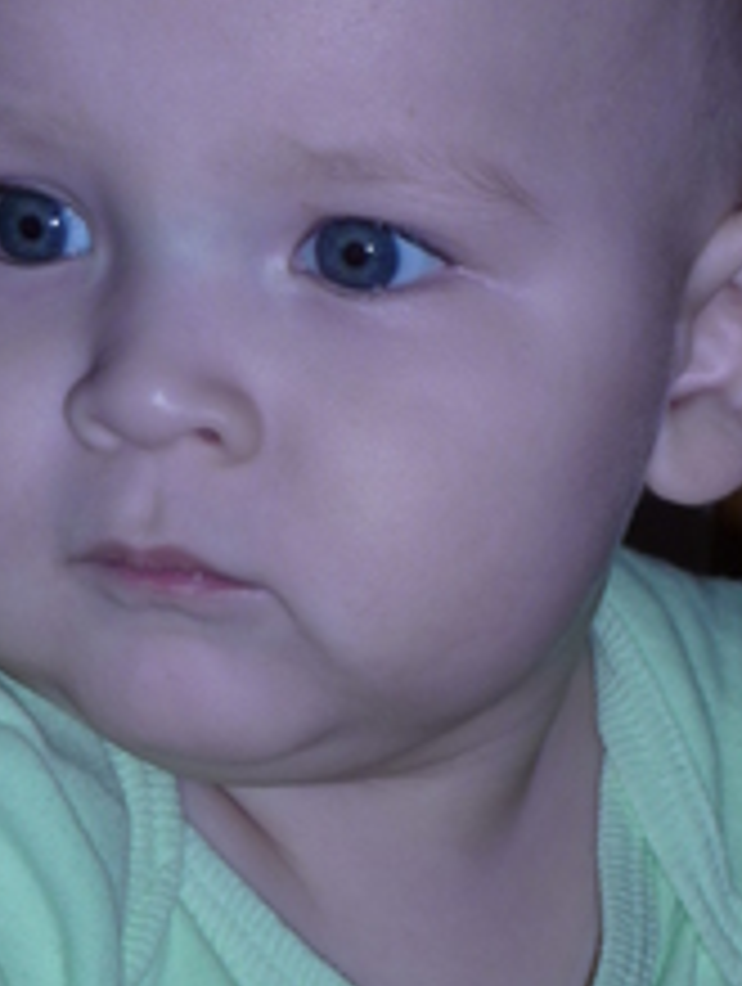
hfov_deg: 9.4
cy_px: 567
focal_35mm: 158
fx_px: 4503
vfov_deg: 12.5
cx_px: 333
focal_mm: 13.1
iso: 100
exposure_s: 1/40
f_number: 4.6
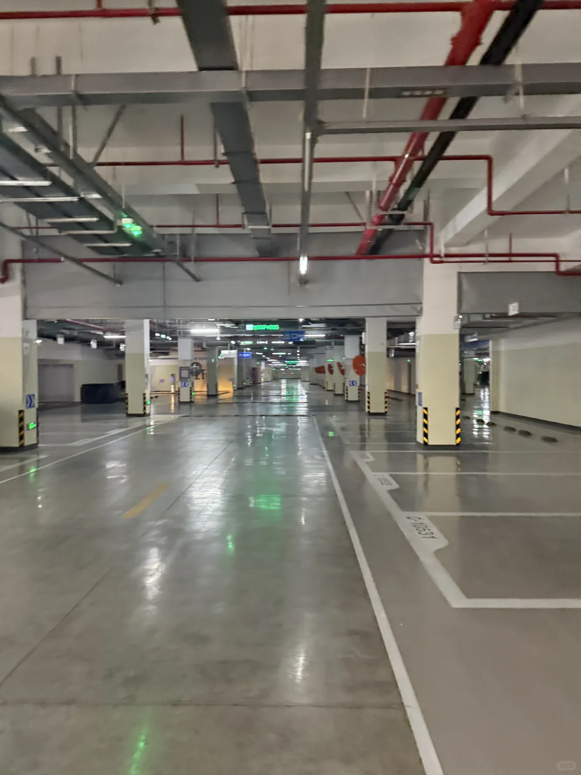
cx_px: 290
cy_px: 388
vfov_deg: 71.6
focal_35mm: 24
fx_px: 537
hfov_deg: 56.8
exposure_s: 1/33
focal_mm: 6.76
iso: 800
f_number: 1.78
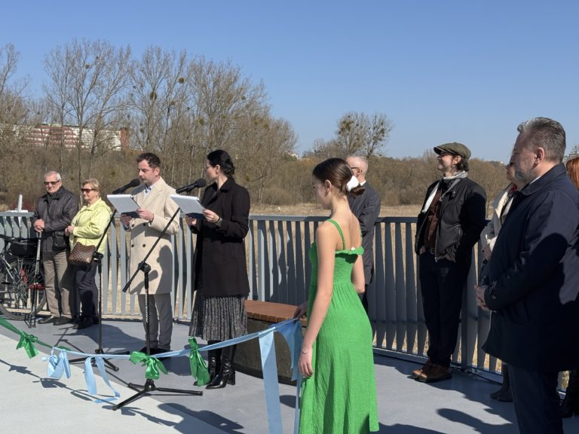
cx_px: 290
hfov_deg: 39.7
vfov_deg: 30.3
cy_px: 217
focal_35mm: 48
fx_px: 803
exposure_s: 1/5208
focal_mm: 6.76
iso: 80
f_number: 1.78
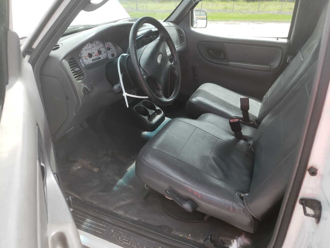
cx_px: 165
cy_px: 124
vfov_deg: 53.1
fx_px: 248
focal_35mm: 26
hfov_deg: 67.3
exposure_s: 1/667
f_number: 1.5
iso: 50
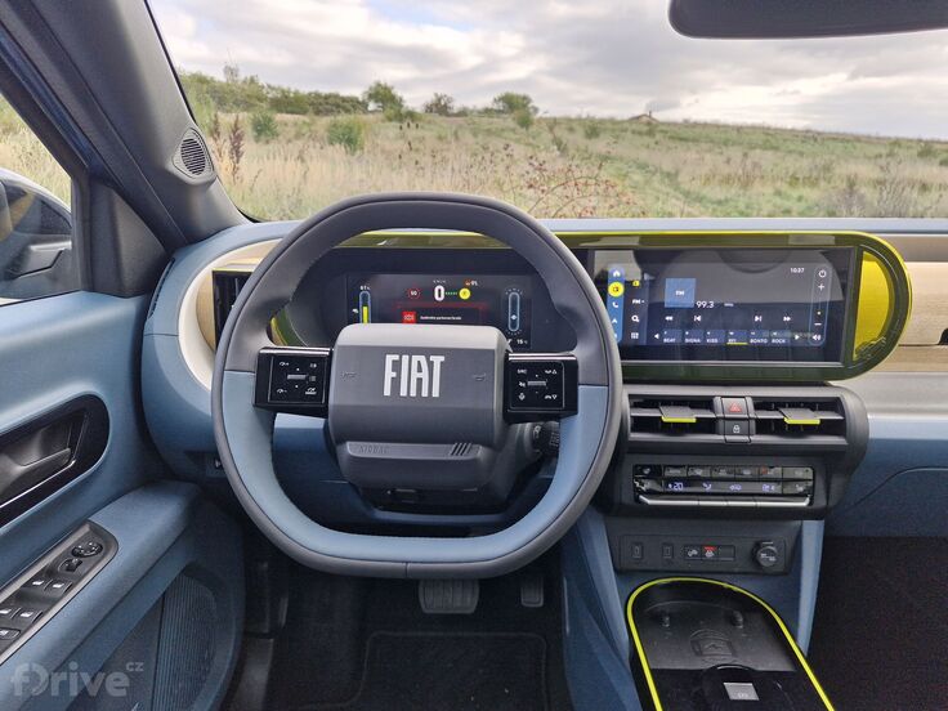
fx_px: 630
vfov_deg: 58.9
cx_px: 474
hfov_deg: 73.9
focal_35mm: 23
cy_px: 356
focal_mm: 5.54
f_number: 1.8
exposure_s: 1/180
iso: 80
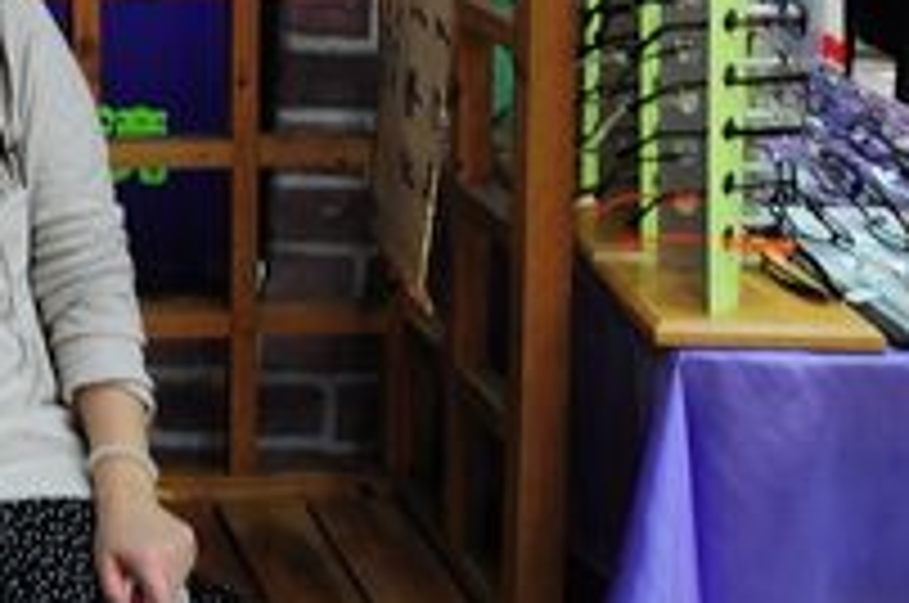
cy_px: -353
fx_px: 2193
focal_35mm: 87
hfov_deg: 20.1
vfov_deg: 14.4
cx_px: -464
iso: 400
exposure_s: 1/25
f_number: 5
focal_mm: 18
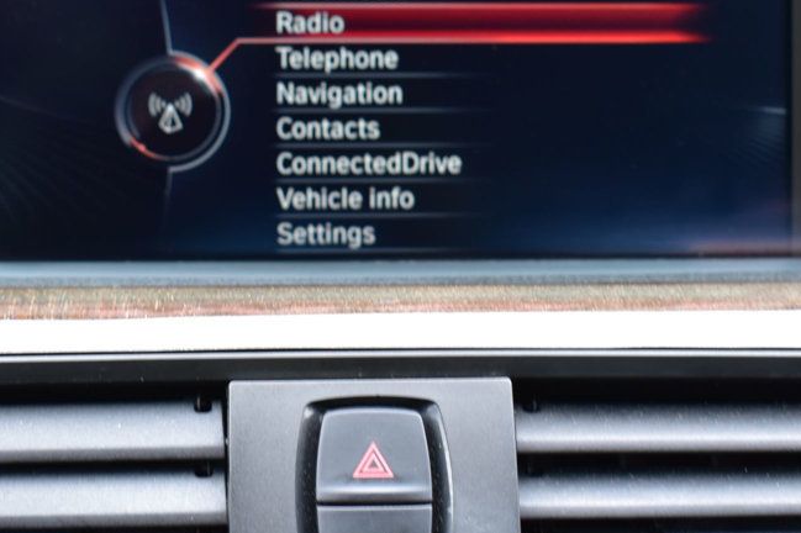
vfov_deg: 16.5
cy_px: 202
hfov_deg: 24.5
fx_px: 1841
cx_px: 353
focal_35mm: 83
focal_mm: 35
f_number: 6.3
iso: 450
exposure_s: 1/15
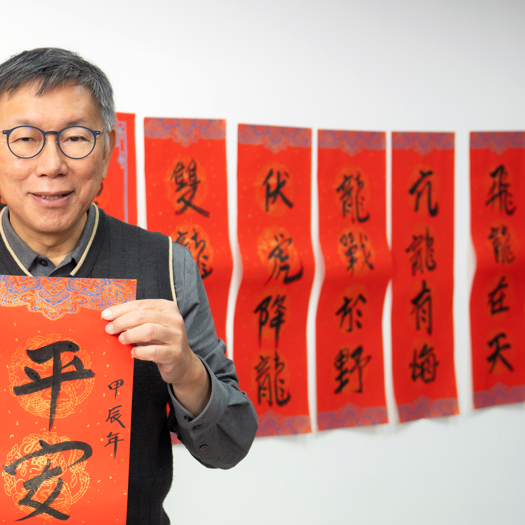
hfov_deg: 19.9
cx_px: 15
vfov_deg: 20.2
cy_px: 401
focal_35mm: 85
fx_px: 1458
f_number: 2.8
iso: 400
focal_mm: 38
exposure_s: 1/160
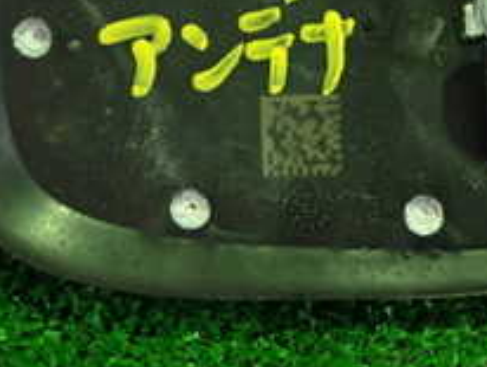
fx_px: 1310
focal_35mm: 93
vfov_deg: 15.8
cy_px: 50
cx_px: 400
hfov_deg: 20.8
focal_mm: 5.79
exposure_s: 1/30
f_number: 2.4
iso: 640
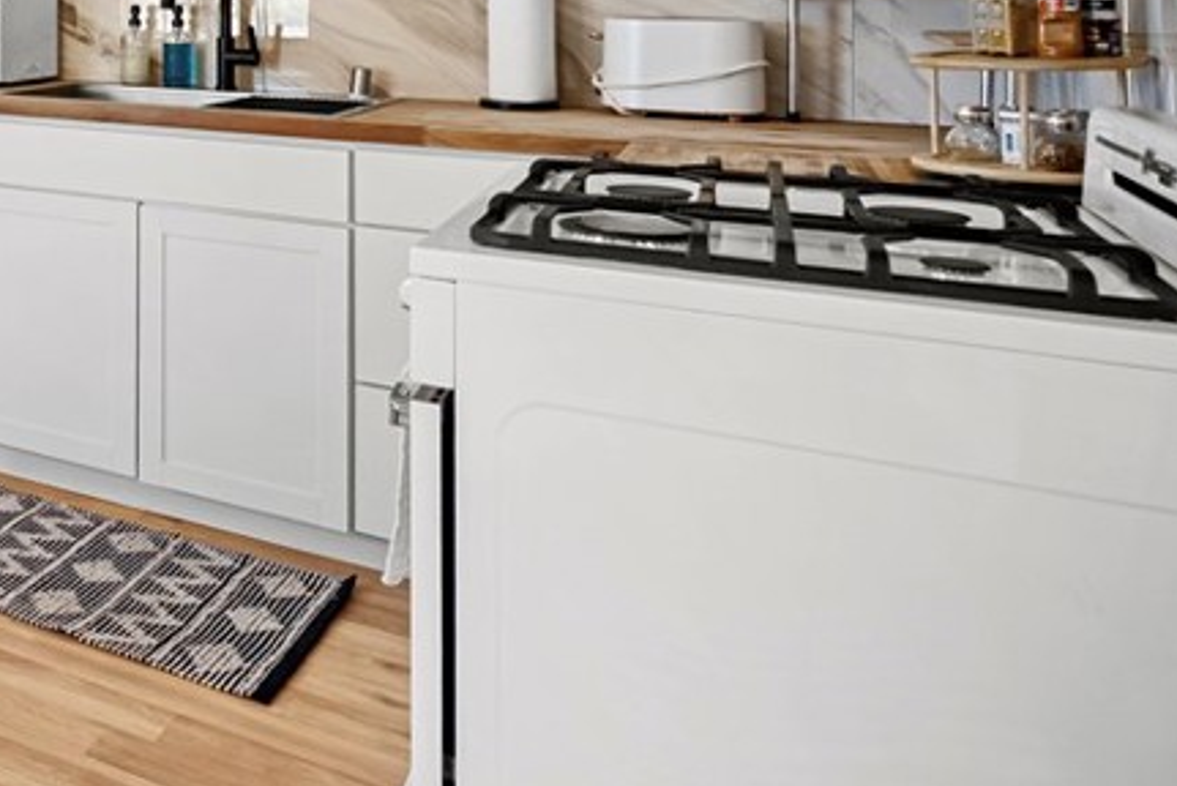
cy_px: -29
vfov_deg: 31.9
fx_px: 1243
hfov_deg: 40.2
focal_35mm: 38
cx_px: -139
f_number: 16
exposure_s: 1/125
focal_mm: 16
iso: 400
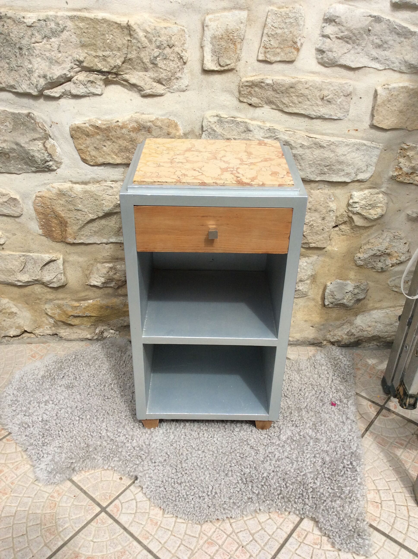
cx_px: 209
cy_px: 280
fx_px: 517
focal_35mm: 32
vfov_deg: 56.9
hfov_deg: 44.1
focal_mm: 3.3
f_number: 2.4
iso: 32
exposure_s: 1/1506
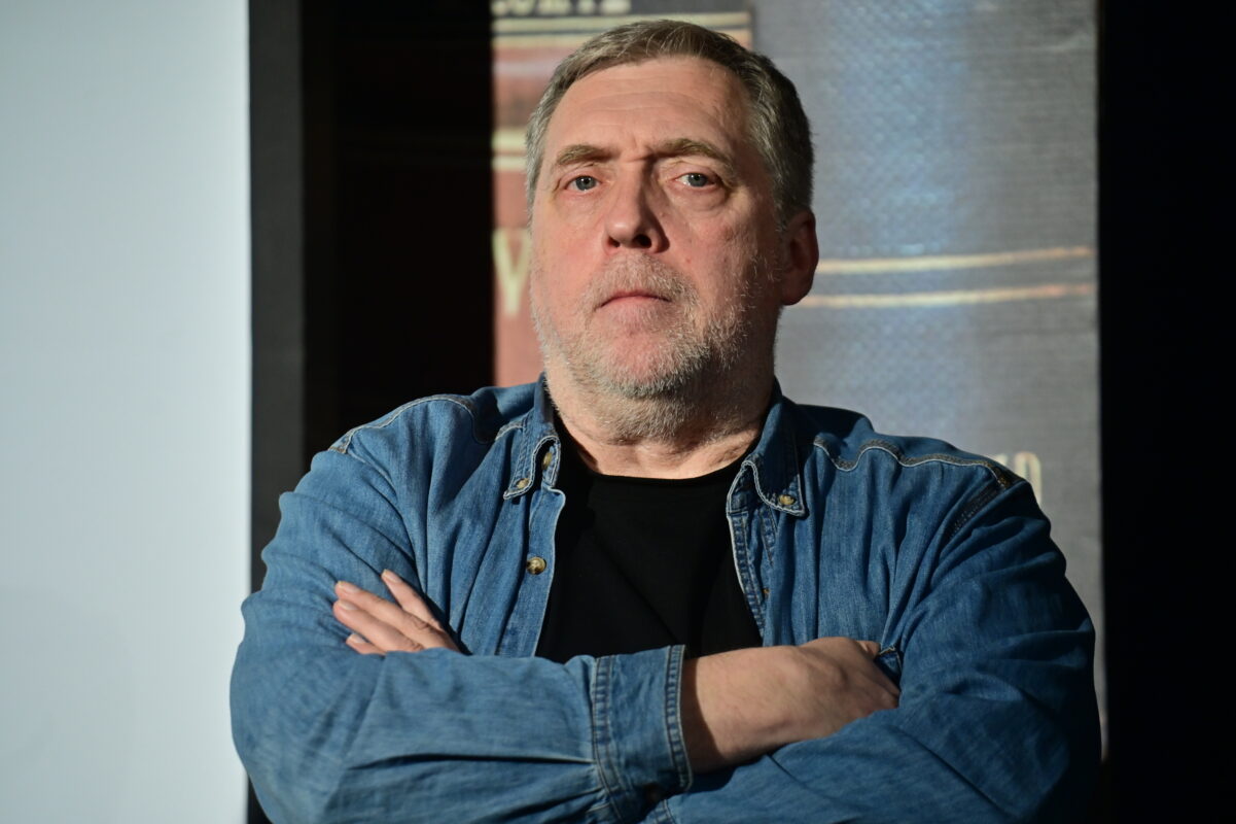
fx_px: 9953
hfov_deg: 7.1
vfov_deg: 4.7
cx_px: 618
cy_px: 412
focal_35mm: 290
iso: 1600
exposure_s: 1/250
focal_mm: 290
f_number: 4
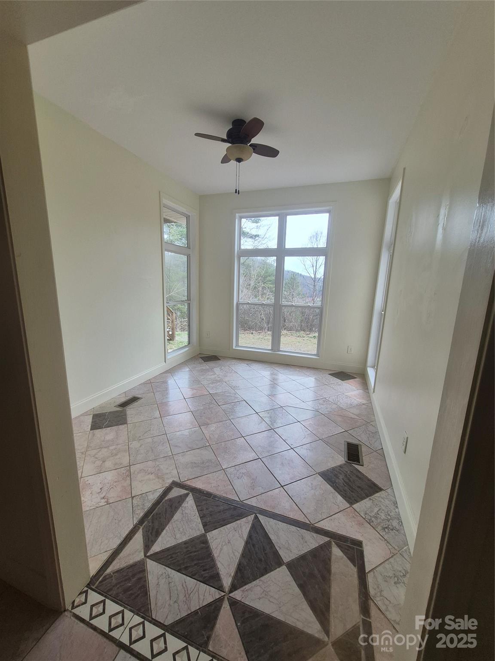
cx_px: 248
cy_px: 330
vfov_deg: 106.2
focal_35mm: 13
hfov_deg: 89.9
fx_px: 248
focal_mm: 1.74
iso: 64
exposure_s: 1/120
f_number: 2.2
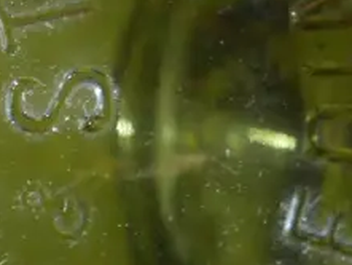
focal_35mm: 139
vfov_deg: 10.7
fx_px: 1414
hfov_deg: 12.4
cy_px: 180
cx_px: -362
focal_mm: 15
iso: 1250
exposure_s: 1/60
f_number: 3.6
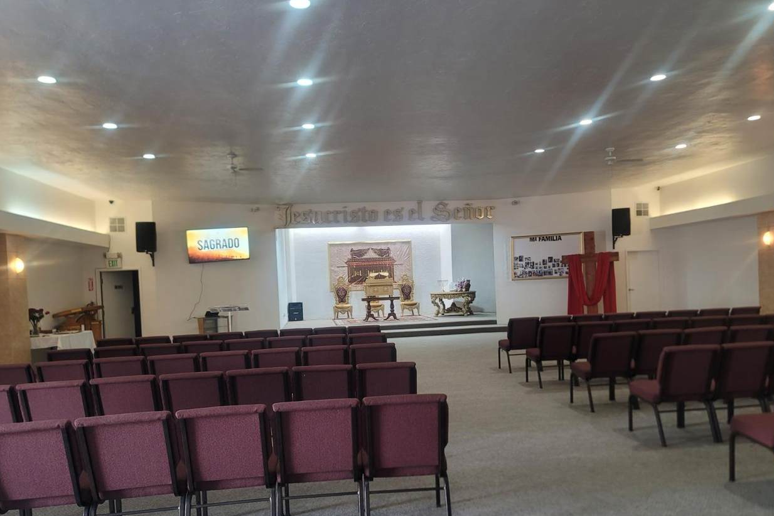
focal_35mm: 27
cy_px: 281
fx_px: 580
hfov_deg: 67.4
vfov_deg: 47.9
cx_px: 391
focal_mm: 7
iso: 200
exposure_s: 1/40
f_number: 1.8
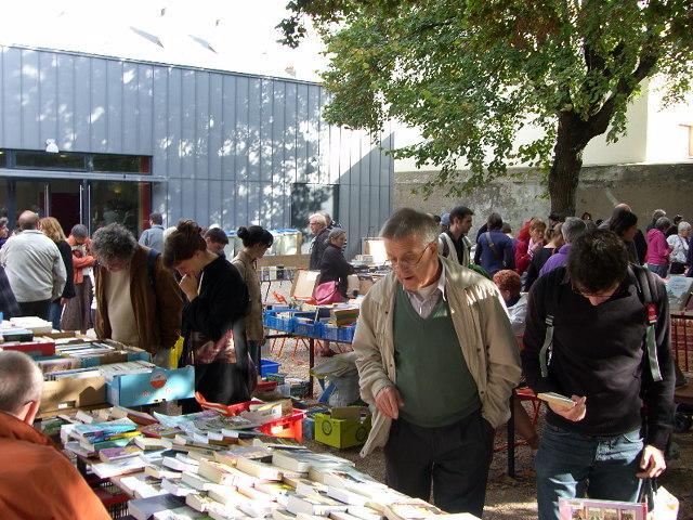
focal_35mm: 40
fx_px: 801
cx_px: 346
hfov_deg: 46.8
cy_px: 260
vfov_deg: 36.0
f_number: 3.5
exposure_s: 1/80
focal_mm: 10.3
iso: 50
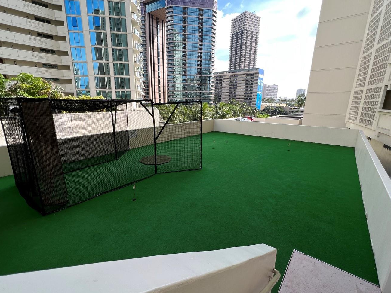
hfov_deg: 94.4
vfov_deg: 78.1
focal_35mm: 16
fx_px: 181
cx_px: 186
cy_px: 151
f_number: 1.8
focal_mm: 1.57
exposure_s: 1/301
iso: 32
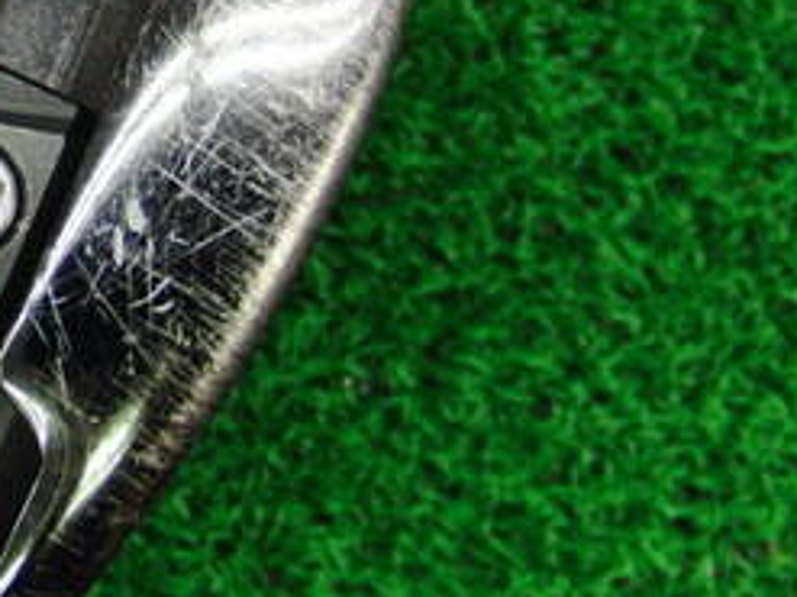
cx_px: -197
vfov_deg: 15.2
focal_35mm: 96
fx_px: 2209
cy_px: 35
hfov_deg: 19.1
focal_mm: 6.42
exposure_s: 1/50
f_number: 3.6
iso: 400
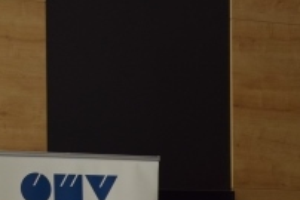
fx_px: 1229
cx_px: 160
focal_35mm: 147
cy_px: 333
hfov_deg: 13.9
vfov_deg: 9.0
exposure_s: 1/60
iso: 400
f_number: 4
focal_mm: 21
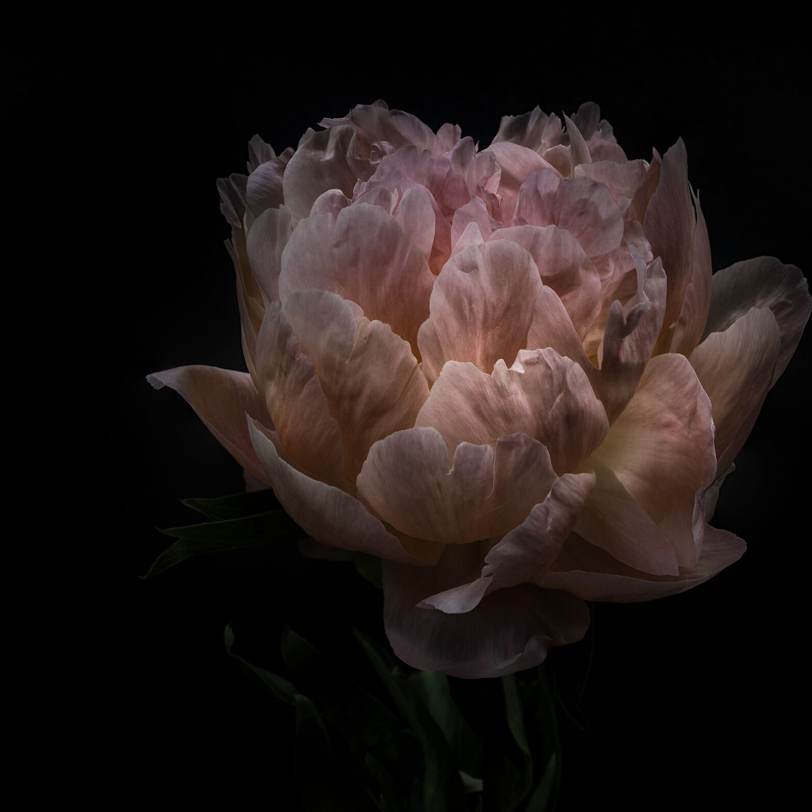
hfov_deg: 12.9
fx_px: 3583
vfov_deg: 12.9
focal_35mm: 135
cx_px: 474
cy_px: 404
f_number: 16
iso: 64
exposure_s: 1/10
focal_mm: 105
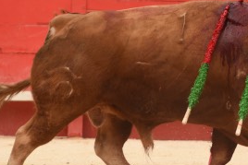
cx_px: 353
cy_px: 26
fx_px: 4632
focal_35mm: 672
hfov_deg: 3.1
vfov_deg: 2.0
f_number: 7.1
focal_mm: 200
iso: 400
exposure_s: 1/800
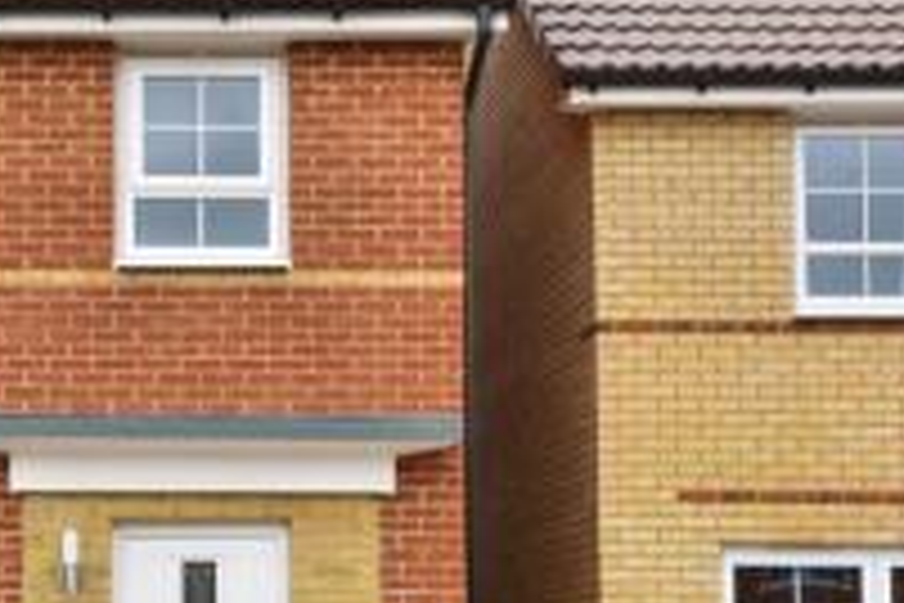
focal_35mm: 90
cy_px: 367
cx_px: 67
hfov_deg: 22.0
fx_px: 2260
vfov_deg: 15.2
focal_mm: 38
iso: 125
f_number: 8
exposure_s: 1/30
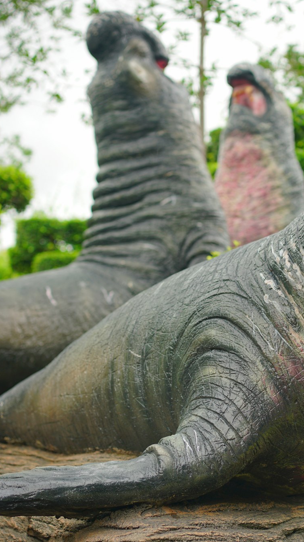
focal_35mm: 56
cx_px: 235
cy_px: 268
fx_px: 803
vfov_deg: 37.2
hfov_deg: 21.2
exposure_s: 1/200
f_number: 2.8
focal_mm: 35
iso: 100
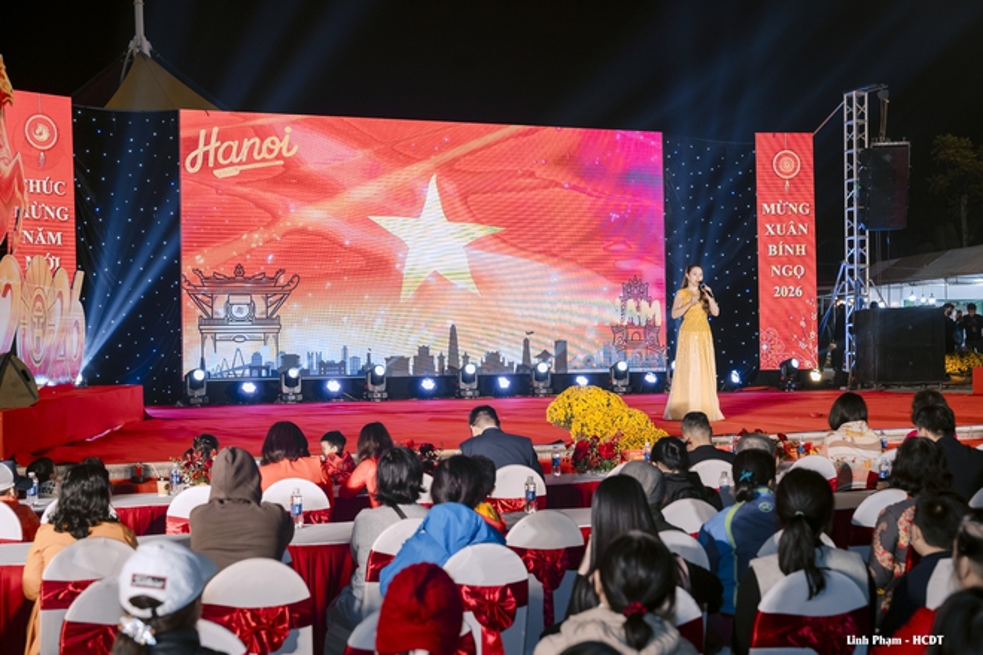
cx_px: 492
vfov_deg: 27.0
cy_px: 328
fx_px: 1365
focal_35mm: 50
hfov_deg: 39.6
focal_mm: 50
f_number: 4
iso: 2000
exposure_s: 1/160
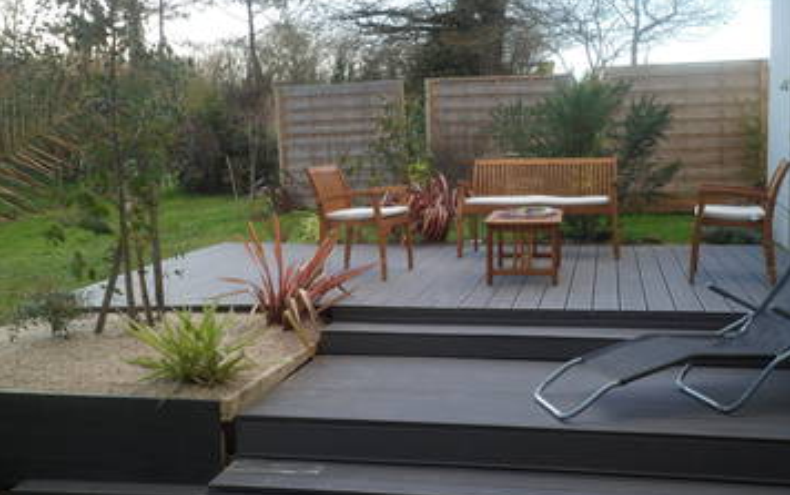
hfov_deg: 44.3
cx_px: 395
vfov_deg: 28.6
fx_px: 969
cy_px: 255
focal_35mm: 45
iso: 100
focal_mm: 7.8
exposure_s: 1/125
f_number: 4.2
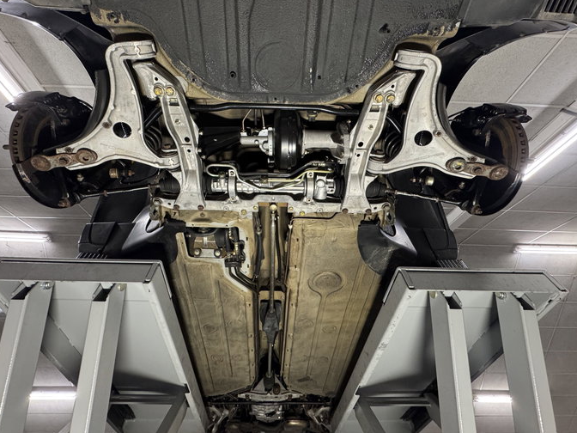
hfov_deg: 94.5
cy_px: 189
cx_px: 279
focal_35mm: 16
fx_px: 267
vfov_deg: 77.7
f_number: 2.2
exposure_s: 1/50
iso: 400
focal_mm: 2.22
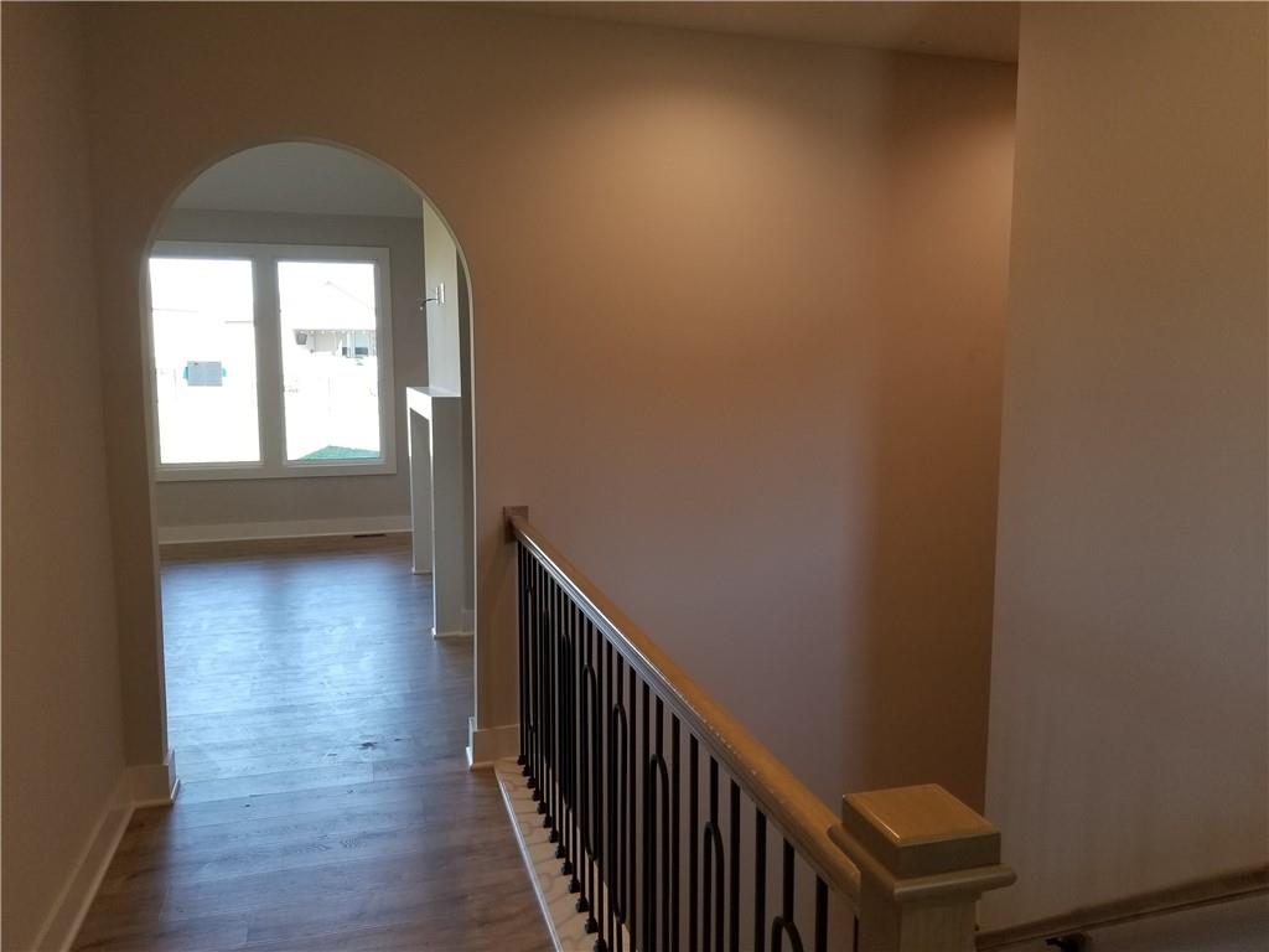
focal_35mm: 26
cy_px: 476
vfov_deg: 53.1
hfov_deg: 67.3
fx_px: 953
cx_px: 634
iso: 100
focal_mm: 4.25
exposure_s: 1/120
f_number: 1.7
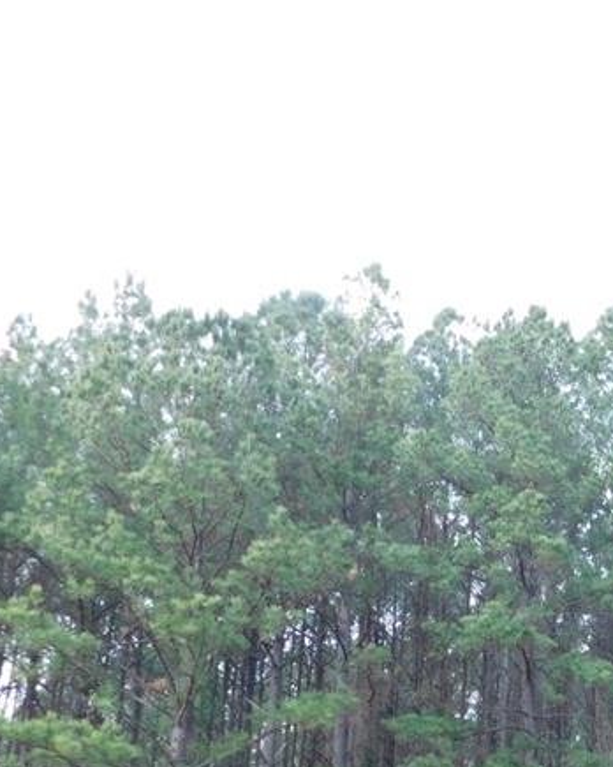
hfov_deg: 20.2
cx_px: 807
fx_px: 1565
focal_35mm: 69
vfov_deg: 26.9
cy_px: 637
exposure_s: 1/80
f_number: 3.2
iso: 125
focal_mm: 5.3
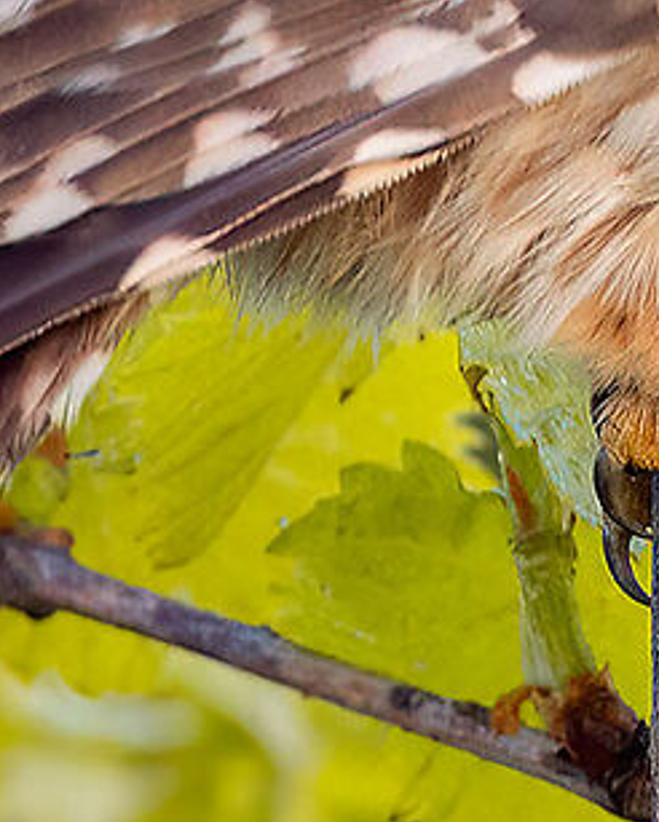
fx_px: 107067
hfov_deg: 0.4
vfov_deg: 0.4
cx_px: 1664
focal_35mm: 4396
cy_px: 278
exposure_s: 1/30
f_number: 6.3
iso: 1000
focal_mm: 600
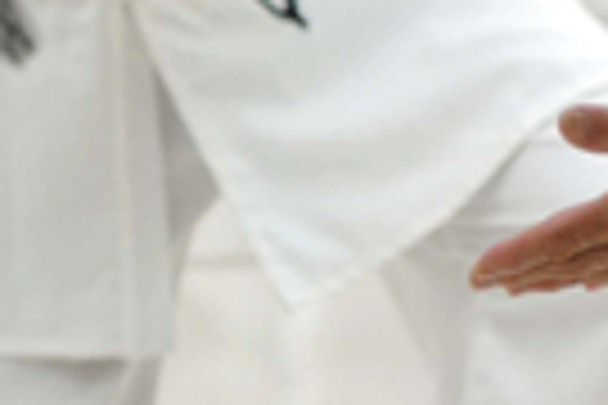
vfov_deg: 2.0
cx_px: 1302
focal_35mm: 691
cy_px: -641
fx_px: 11669
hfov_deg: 3.0
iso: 200
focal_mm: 78
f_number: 2.8
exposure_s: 1/50
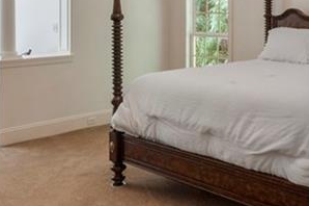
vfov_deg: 23.8
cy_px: 15
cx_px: 213
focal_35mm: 55
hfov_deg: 35.8
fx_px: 472
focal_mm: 16
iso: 100
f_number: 11
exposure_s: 1/2
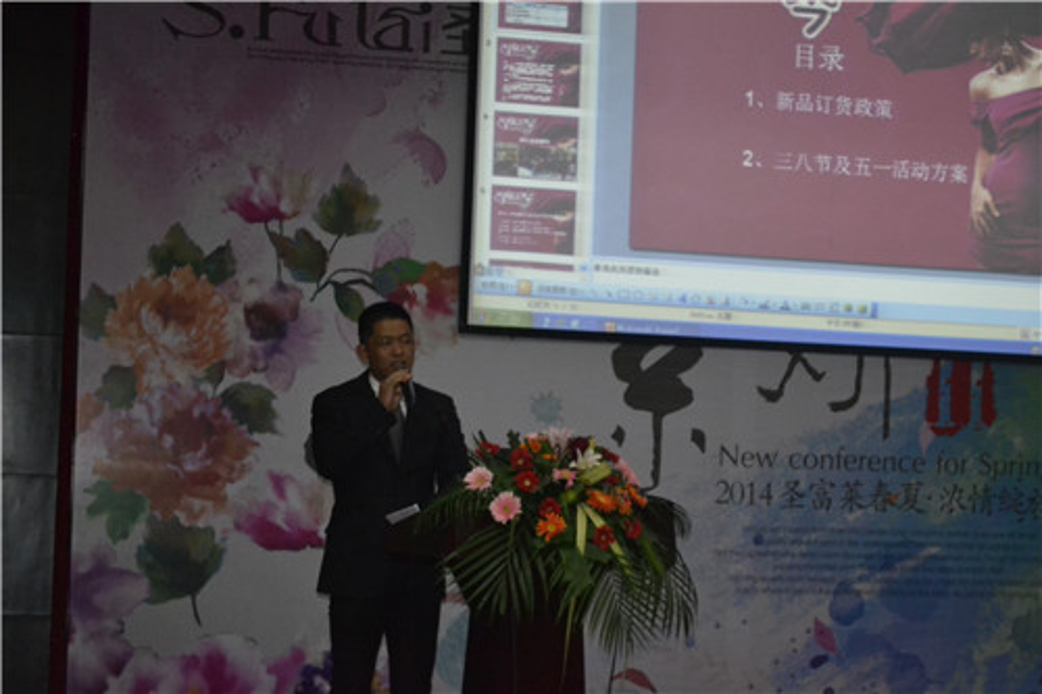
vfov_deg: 16.5
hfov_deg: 24.6
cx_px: 521
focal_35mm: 82
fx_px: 2387
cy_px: 347
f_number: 5.6
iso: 3200
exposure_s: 1/60
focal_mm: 55
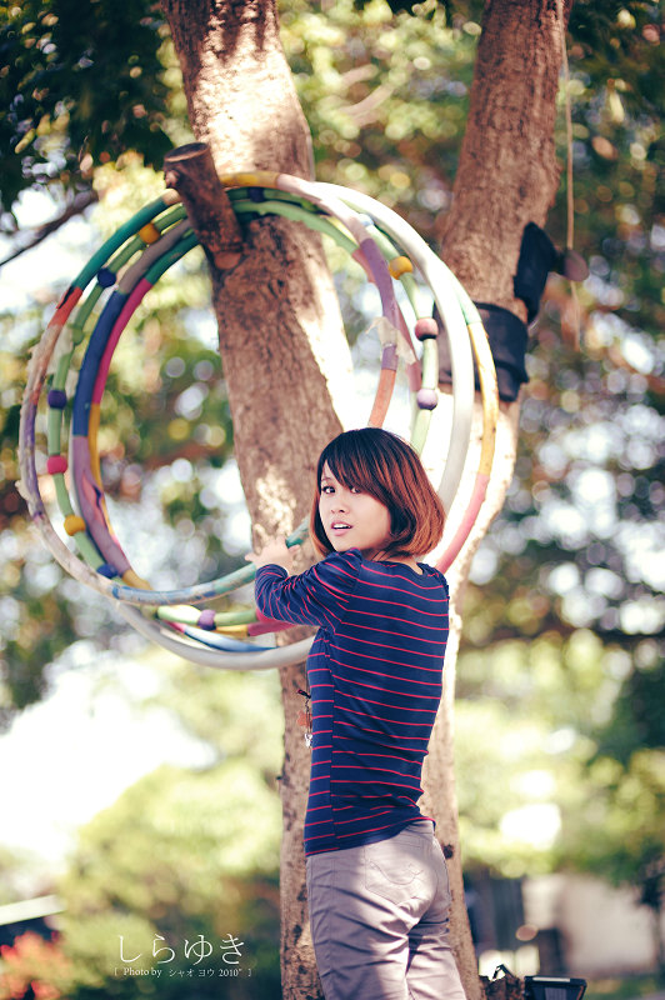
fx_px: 2359
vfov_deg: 23.9
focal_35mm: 85
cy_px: 500
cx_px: 332
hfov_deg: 16.0
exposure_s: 1/640
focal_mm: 85
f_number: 1.4
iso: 200
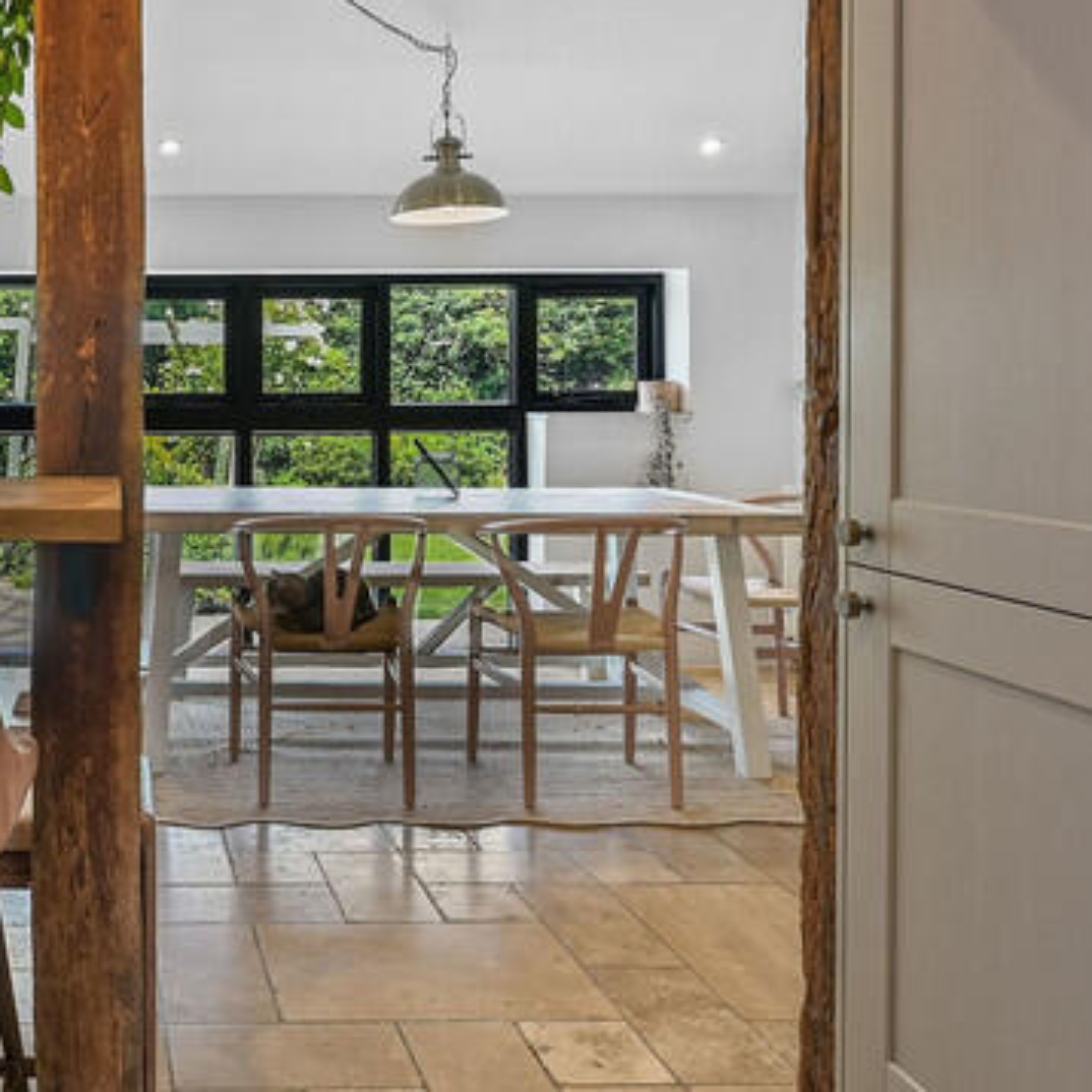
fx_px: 1213
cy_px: 401
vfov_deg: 47.9
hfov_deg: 43.7
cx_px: 85
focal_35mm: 34
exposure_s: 1/3
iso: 400
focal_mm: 14
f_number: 8
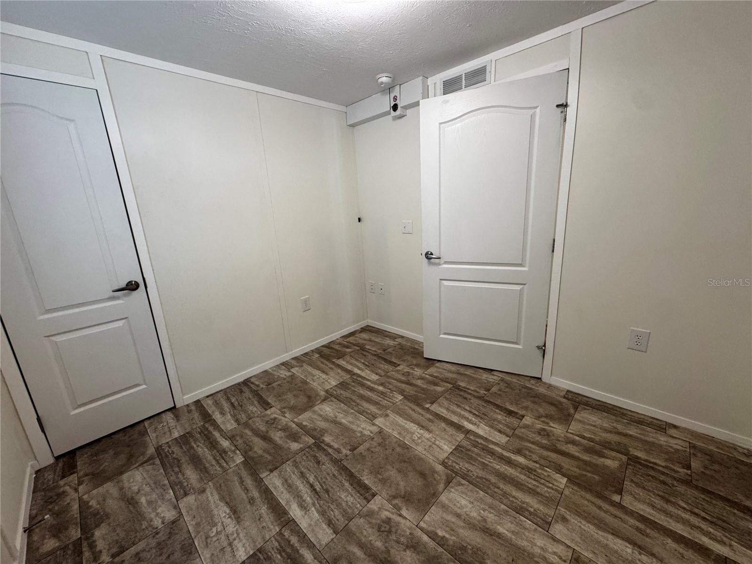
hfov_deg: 102.1
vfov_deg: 85.7
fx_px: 304
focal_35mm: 14
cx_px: 376
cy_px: 282
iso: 250
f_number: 2.2
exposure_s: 1/120
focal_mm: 2.22
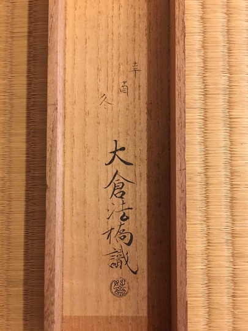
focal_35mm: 29
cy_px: 166
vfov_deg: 61.7
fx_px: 277
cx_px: 124
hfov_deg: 48.2
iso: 125
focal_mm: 4.15
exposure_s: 1/4
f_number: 2.2
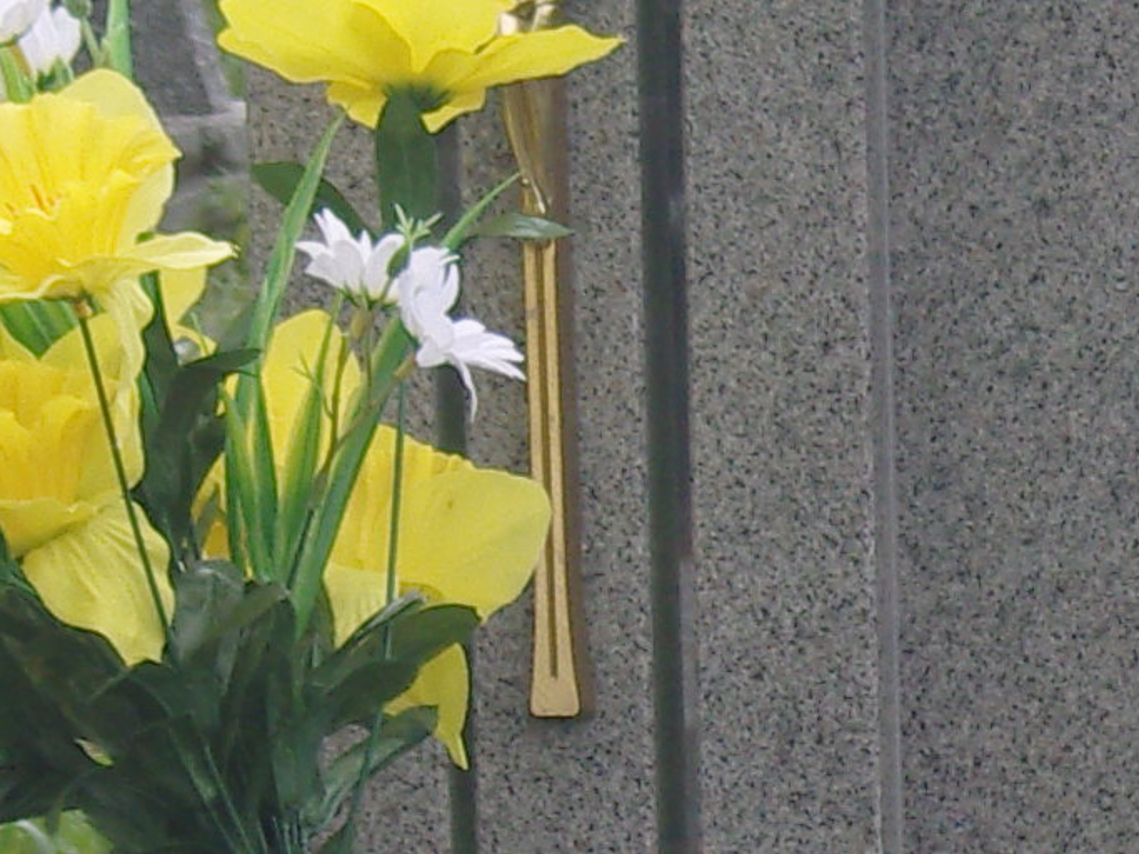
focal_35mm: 349
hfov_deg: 5.6
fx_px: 11481
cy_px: 574
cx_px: 1813
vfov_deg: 4.3
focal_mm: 15.6
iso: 100
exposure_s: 1/250
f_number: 4.2
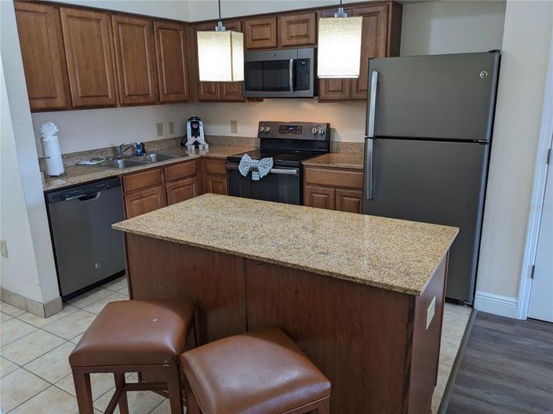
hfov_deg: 65.3
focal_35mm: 27
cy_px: 207
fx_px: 431
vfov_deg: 51.3
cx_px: 276
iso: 45
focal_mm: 4.38
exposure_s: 1/40
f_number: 1.73
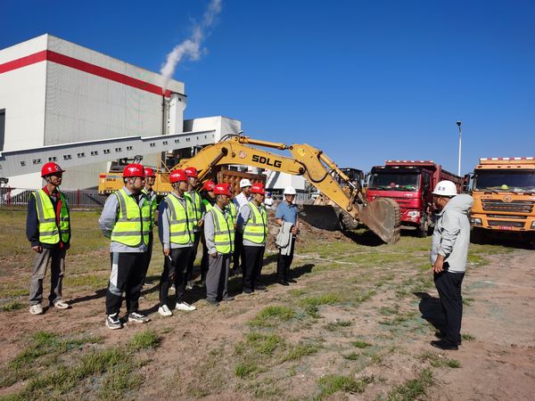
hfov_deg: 65.3
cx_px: 268
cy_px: 200
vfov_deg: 51.4
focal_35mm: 27
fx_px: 417
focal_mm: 5.58
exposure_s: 1/4902
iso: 50
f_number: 1.8
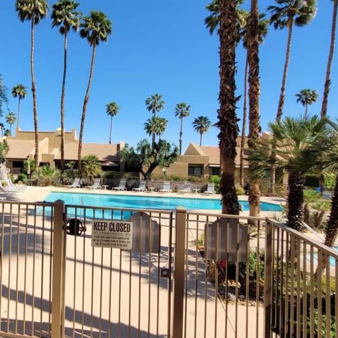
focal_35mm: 23
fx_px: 254
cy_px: 159
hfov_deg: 63.6
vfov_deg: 67.2
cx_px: 88
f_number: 2.2
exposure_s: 1/1272
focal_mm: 1.74
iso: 40
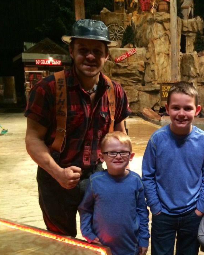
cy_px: 135
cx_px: 181
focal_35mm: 42
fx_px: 317
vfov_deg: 43.8
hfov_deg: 33.9
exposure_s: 1/30
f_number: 2.2
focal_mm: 4.12
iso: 200
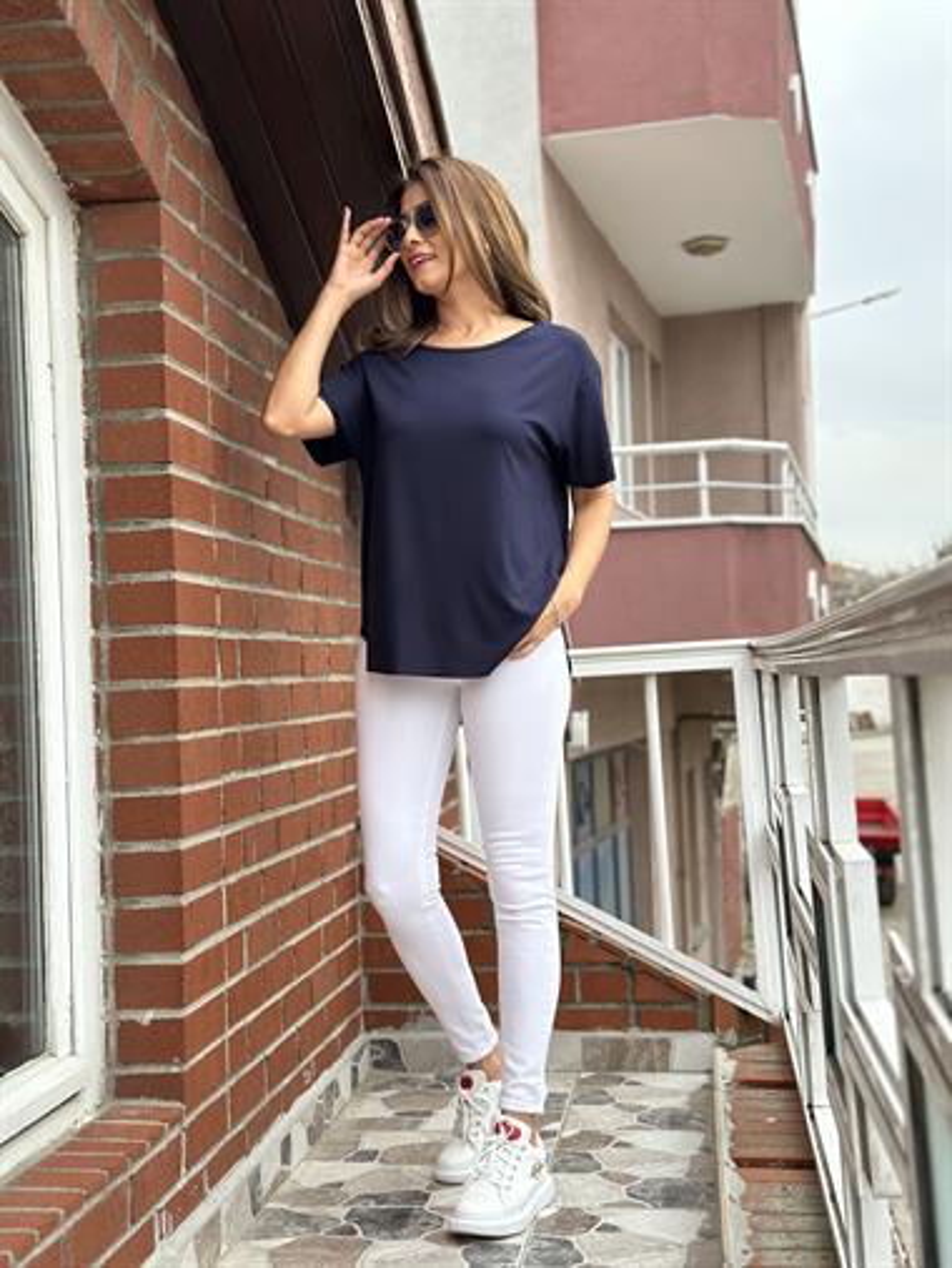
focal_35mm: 48
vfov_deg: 39.6
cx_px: 476
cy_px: 634
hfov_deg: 30.3
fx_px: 1759
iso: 80
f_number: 1.78
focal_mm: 6.86
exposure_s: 1/646
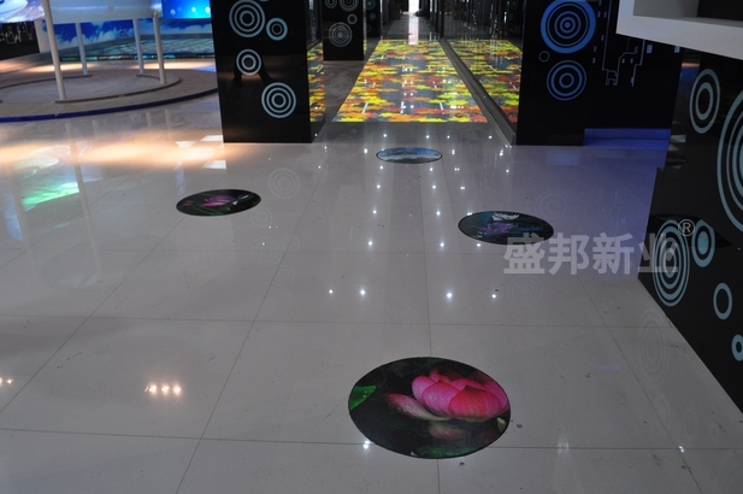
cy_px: 252
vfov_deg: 46.3
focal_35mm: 28
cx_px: 379
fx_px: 577
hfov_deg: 65.5
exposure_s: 1/15
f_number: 6.3
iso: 560
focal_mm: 18
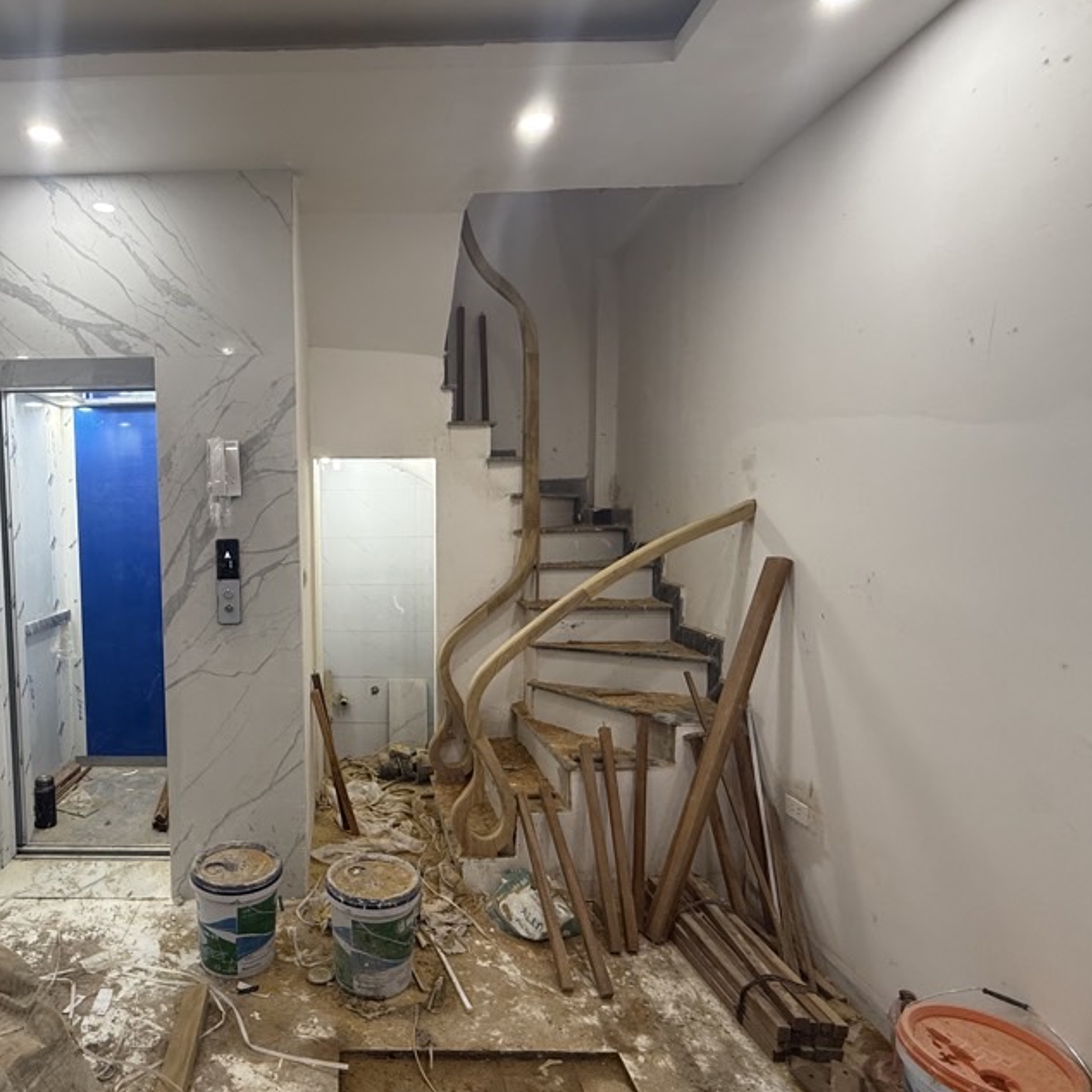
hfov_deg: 71.8
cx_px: 332
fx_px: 714
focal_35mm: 20
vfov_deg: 74.8
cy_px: 568
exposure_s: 1/100
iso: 160
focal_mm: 2.22
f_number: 2.2
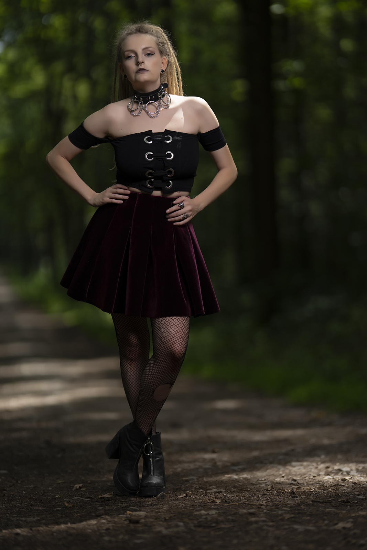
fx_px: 1605
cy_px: 275
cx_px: 184
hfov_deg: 13.0
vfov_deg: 19.5
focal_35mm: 105
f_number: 1.4
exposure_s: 1/2000
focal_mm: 105
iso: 50
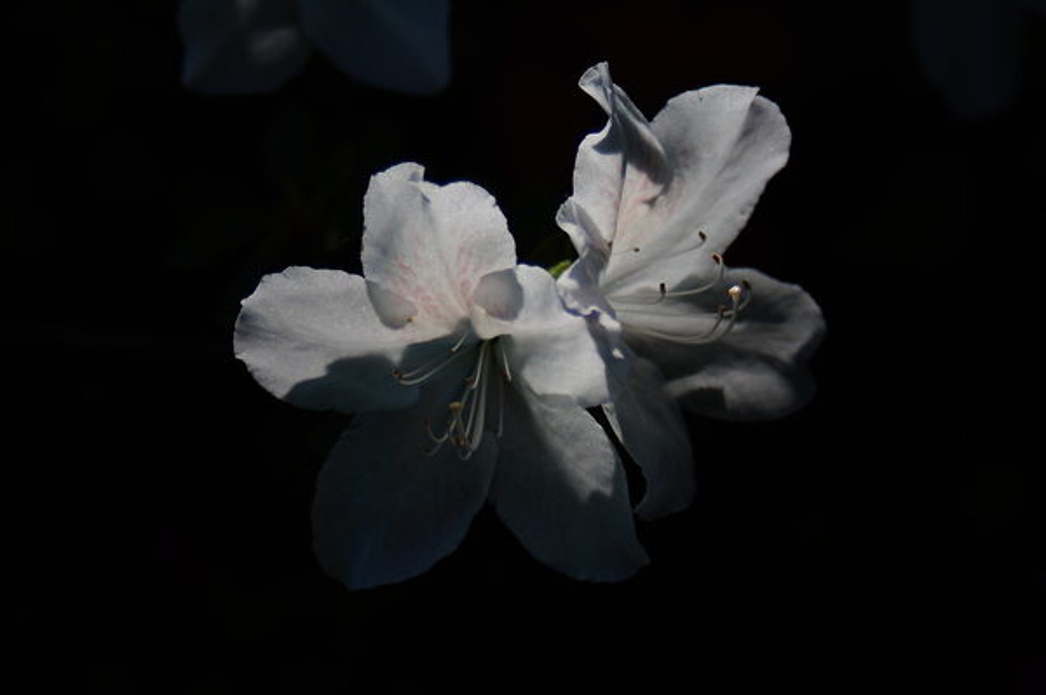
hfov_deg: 18.2
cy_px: 348
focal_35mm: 112
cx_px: 523
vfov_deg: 12.2
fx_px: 3266
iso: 100
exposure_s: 1/400
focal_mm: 75
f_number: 5.6
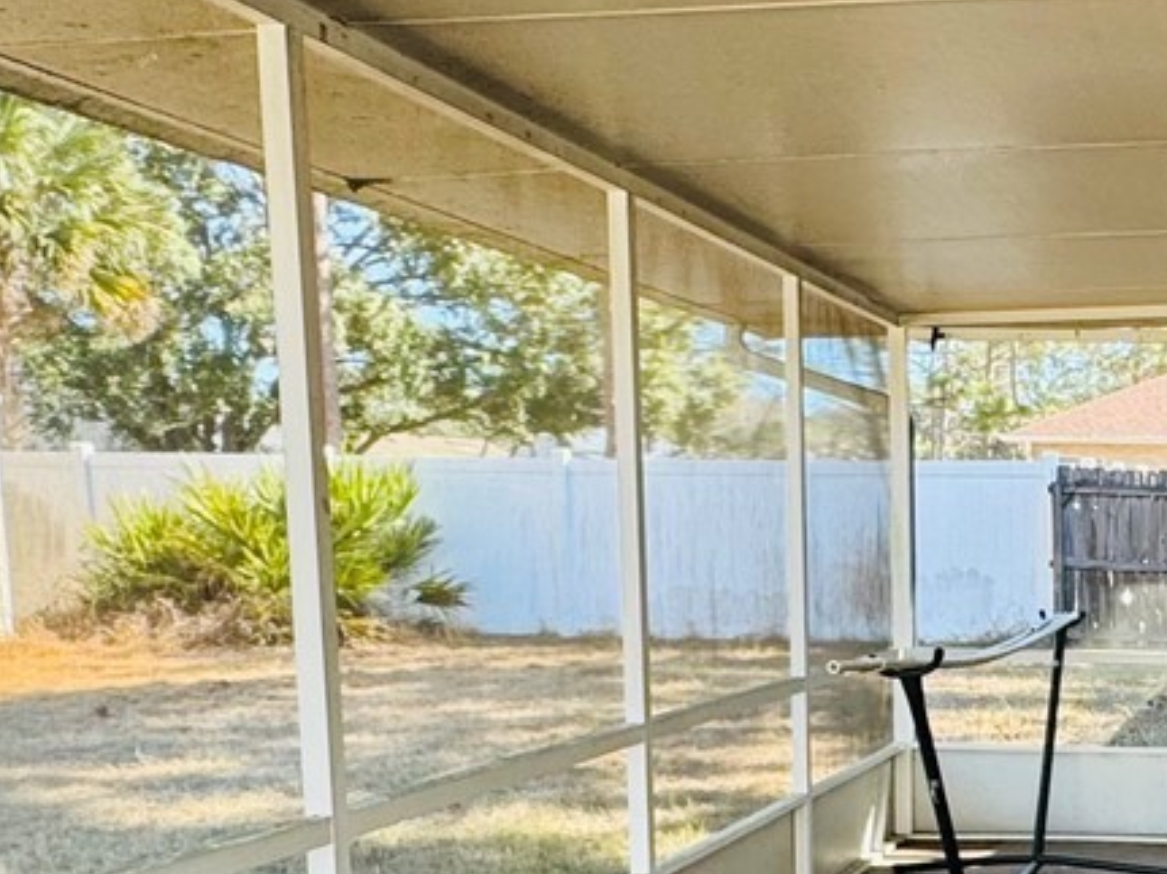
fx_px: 1753
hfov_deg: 32.8
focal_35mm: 52
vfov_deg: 27.0
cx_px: 1246
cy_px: 787
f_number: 2.2
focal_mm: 2.22
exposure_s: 1/99
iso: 64
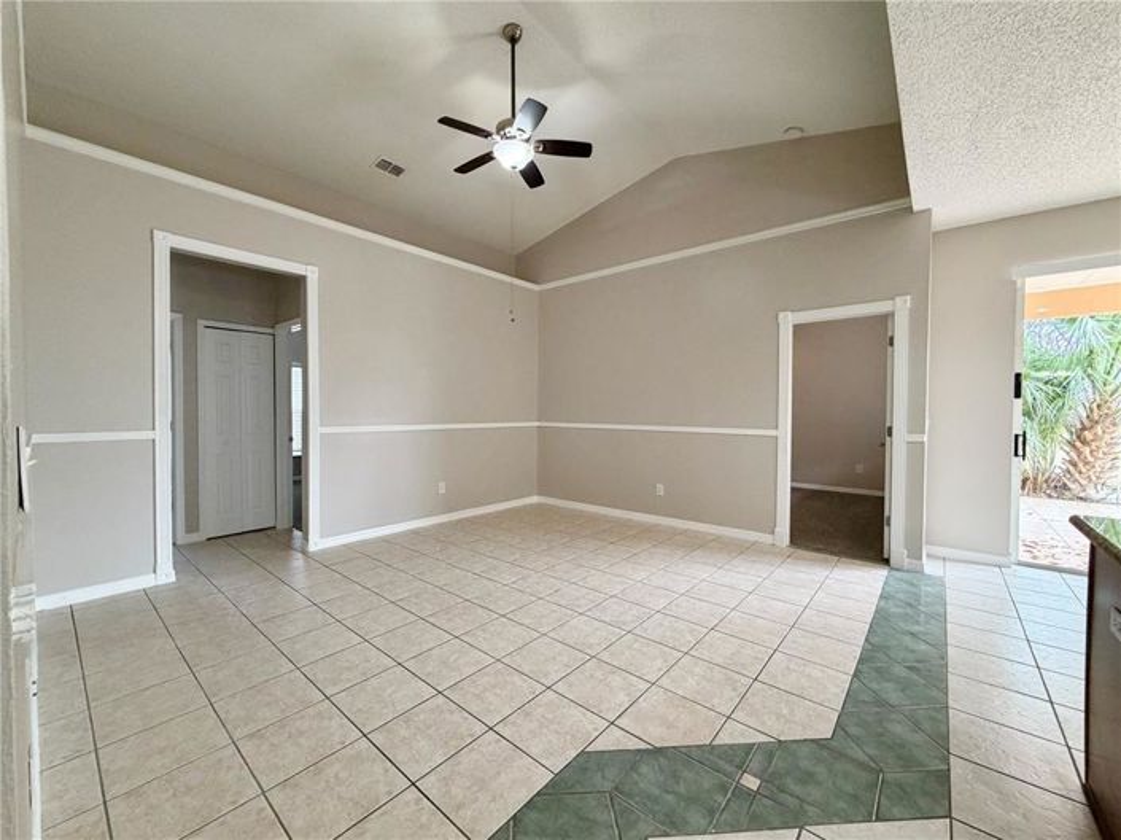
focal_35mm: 14
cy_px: 420
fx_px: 453
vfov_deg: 85.6
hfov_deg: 102.1
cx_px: 560
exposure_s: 1/60
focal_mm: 2.22
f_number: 2.2
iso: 200
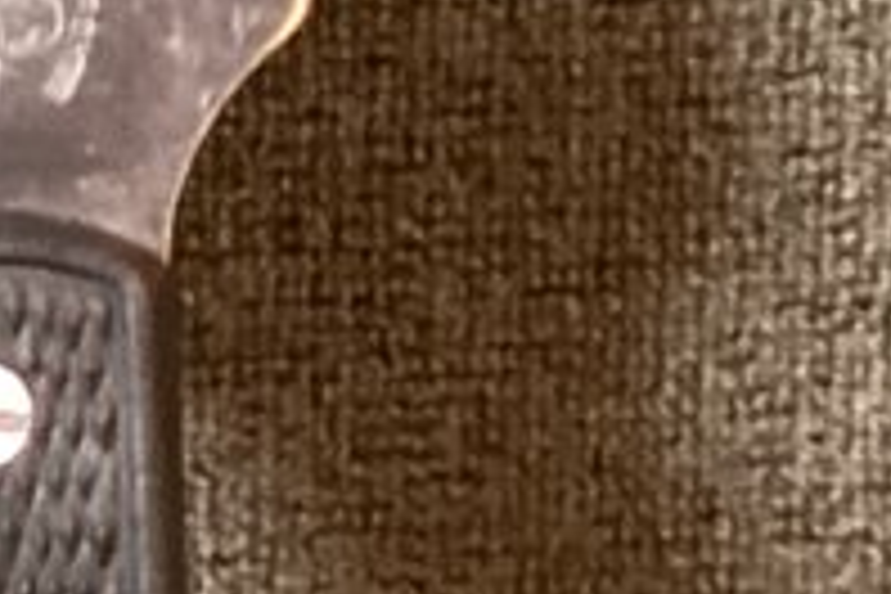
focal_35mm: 246
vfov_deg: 5.6
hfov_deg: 8.1
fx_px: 6088
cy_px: 56
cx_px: -758
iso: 400
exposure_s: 1/30
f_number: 2.4
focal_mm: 3.3
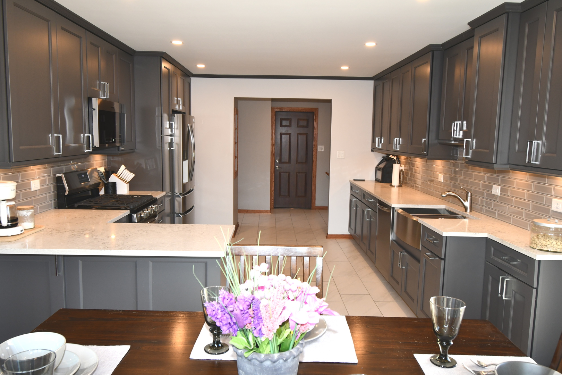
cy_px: 188
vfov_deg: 43.6
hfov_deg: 61.9
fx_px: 468
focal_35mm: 30
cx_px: 281
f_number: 5.6
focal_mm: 20
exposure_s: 1/60
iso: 640
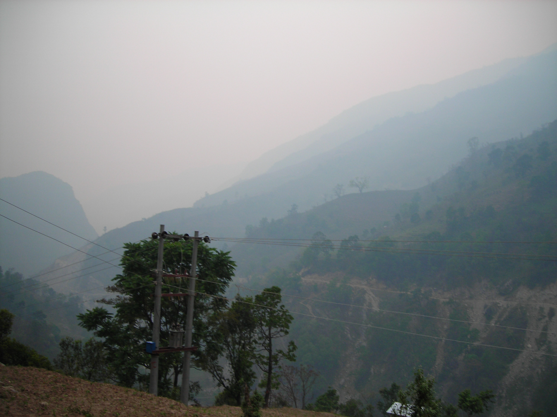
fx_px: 611
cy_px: 208
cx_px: 278
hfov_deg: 49.0
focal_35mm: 38
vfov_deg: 37.7
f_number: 3.2
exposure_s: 1/14.6
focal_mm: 6.3
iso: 50
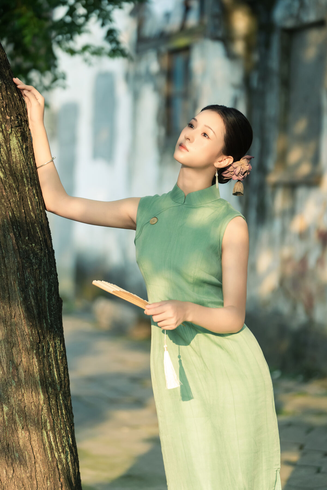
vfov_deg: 17.1
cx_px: 164
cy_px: 245
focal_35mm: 120
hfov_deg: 11.4
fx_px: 1635
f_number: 2.8
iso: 1600
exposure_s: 1/3200
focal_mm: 120
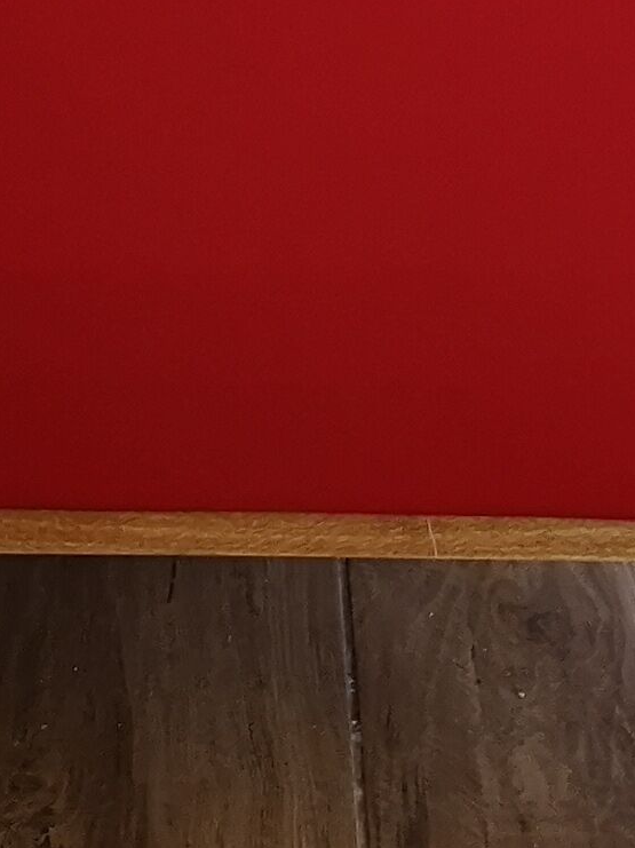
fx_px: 3256
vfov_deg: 14.3
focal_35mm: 133
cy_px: -230
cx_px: 225
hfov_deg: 11.1
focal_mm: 5.58
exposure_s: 1/33.3
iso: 200
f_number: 1.8
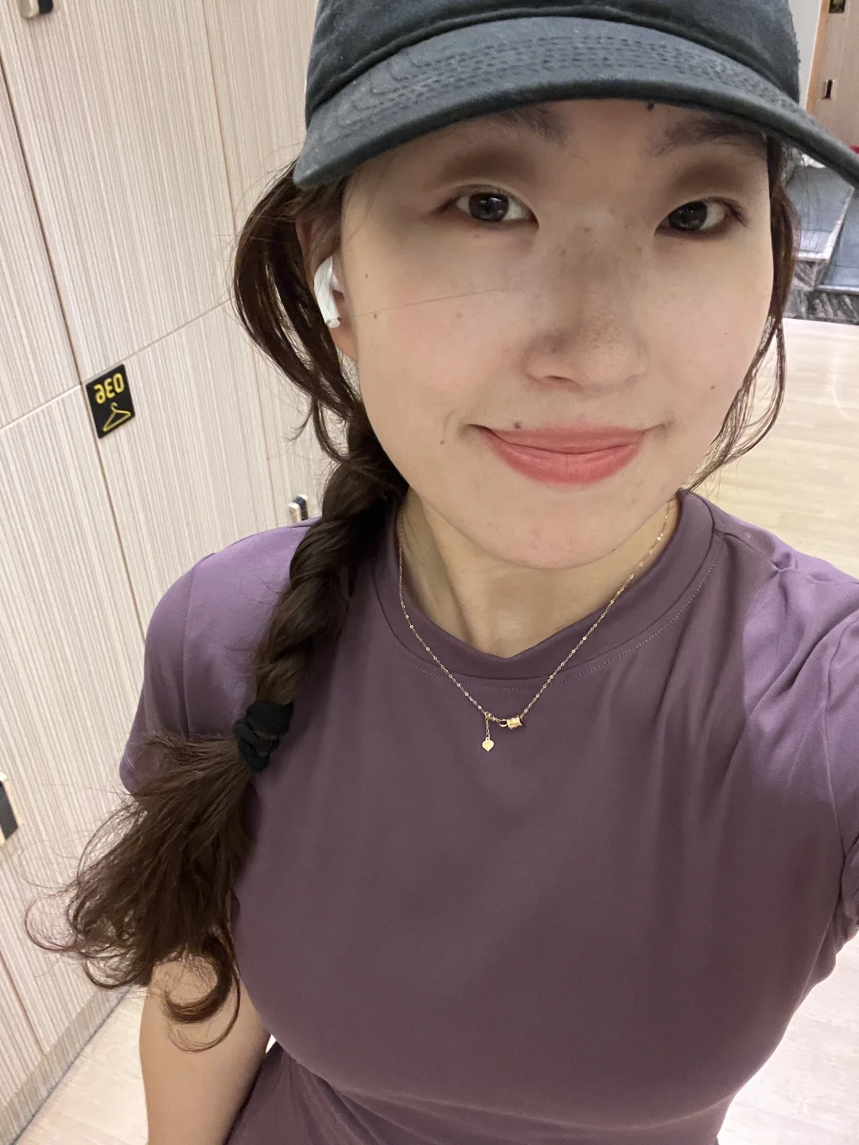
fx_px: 993
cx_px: 430
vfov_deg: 60.0
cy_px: 572
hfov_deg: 46.8
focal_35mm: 30
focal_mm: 2.71
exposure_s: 1/25
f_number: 2.2
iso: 400
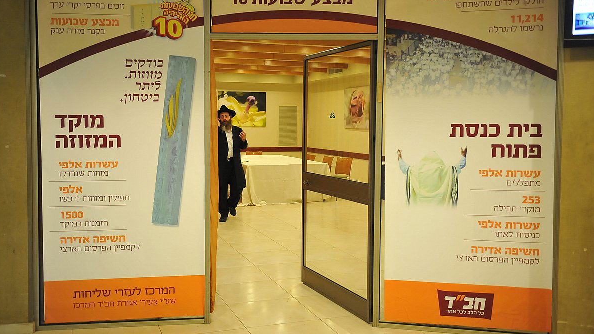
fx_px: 599
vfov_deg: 31.2
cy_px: 150
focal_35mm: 38
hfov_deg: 52.8
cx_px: 295
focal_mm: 36
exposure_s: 1/100
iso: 2200
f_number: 2.8
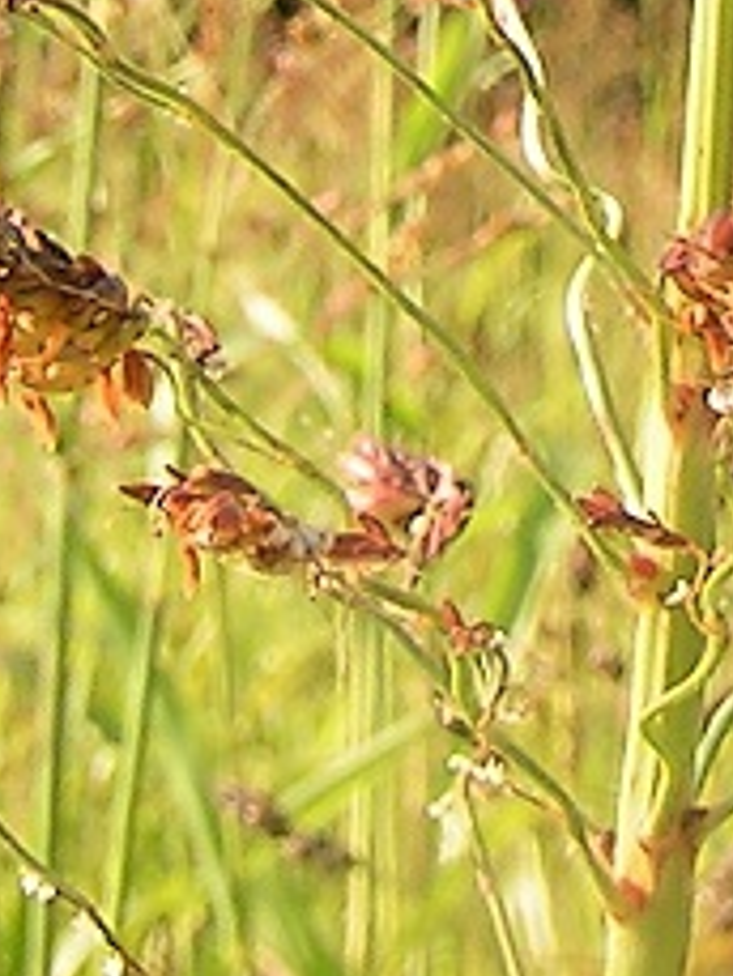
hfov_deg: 8.3
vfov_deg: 10.6
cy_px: -669
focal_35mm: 177
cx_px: 750
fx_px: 4993
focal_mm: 5.8
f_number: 5.6
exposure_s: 1/125
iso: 50
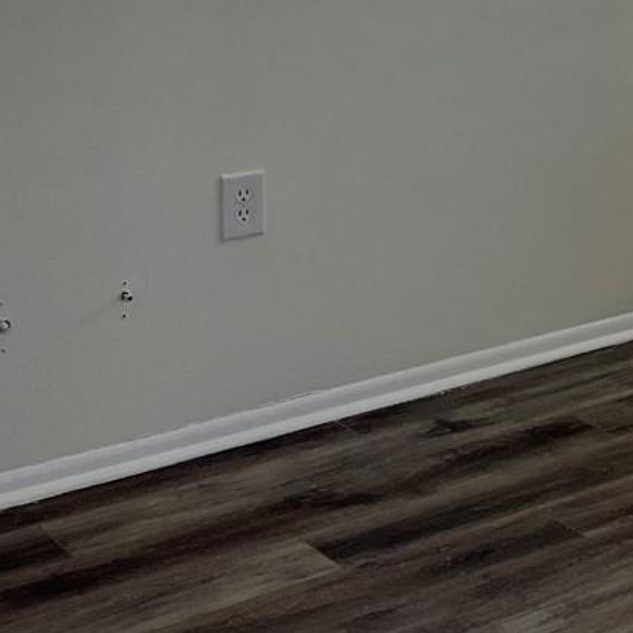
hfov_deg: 16.0
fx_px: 1862
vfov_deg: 18.3
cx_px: 1173
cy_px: -128
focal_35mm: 90
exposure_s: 1/137
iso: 64
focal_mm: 5.7
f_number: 1.5
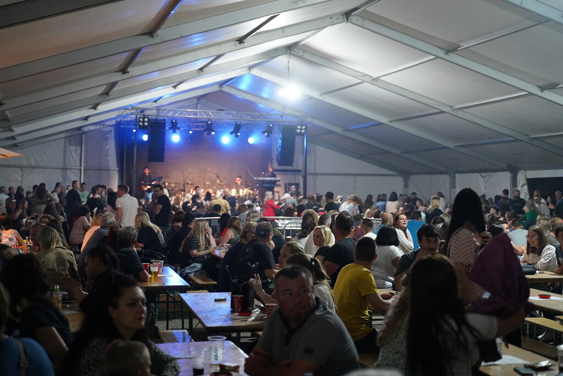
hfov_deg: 36.2
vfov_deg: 24.6
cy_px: 188
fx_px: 860
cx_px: 282
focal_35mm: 55
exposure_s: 1/100
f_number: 2.8
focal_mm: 55
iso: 4000
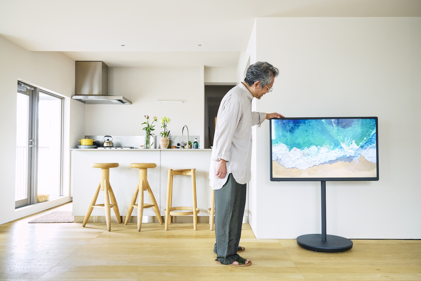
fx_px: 327
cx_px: 210
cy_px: 140
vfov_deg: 46.4
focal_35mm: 28
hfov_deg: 65.5
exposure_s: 1/80
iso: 3200
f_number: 9
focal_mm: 28
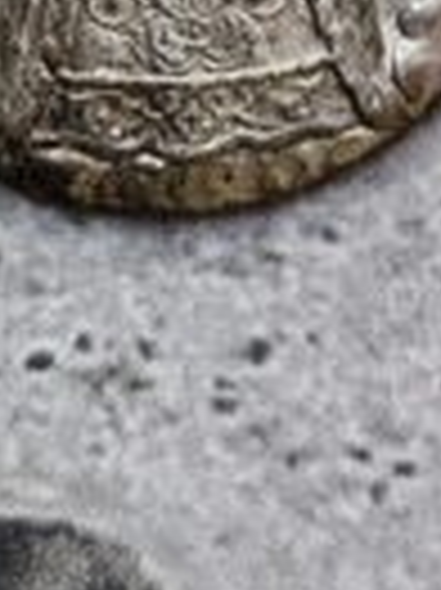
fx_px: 4832
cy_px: -284
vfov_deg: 6.9
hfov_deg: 5.2
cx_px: 220
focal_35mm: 284
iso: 64
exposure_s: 1/100
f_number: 1.65
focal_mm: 6.19
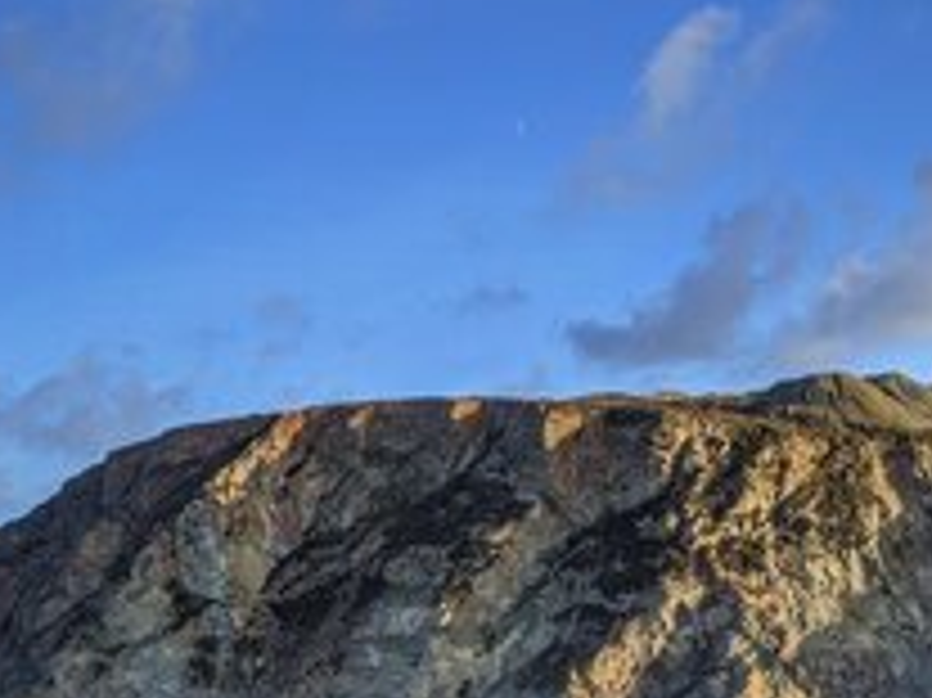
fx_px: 1884
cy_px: 829
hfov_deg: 27.6
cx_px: 284
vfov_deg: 19.8
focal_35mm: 70
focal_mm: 4.44
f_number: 1.8
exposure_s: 1/1565
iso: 60
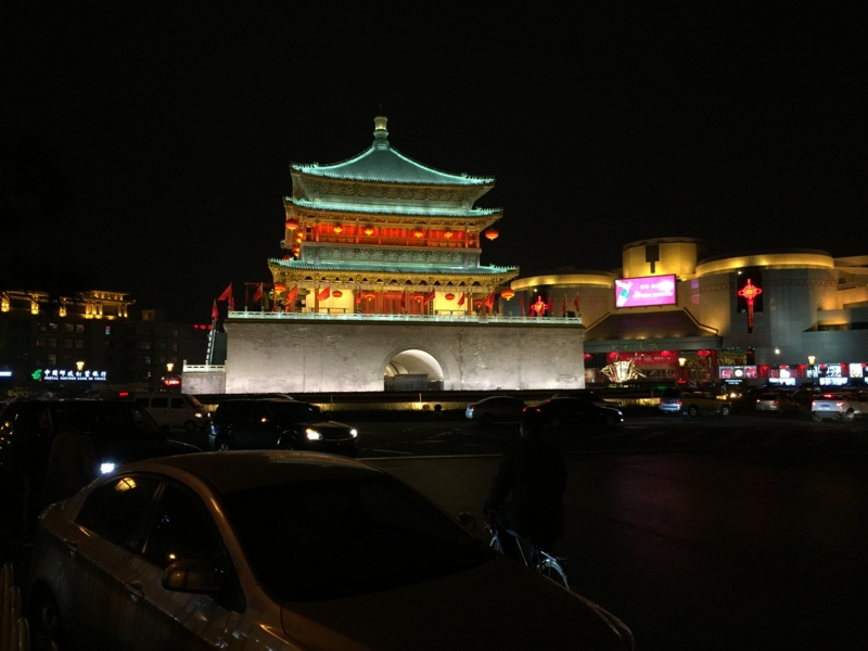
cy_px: 326
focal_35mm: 29
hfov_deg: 61.7
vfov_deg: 48.2
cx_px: 434
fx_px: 727
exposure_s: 1/30
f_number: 2.2
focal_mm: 4.15
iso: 50
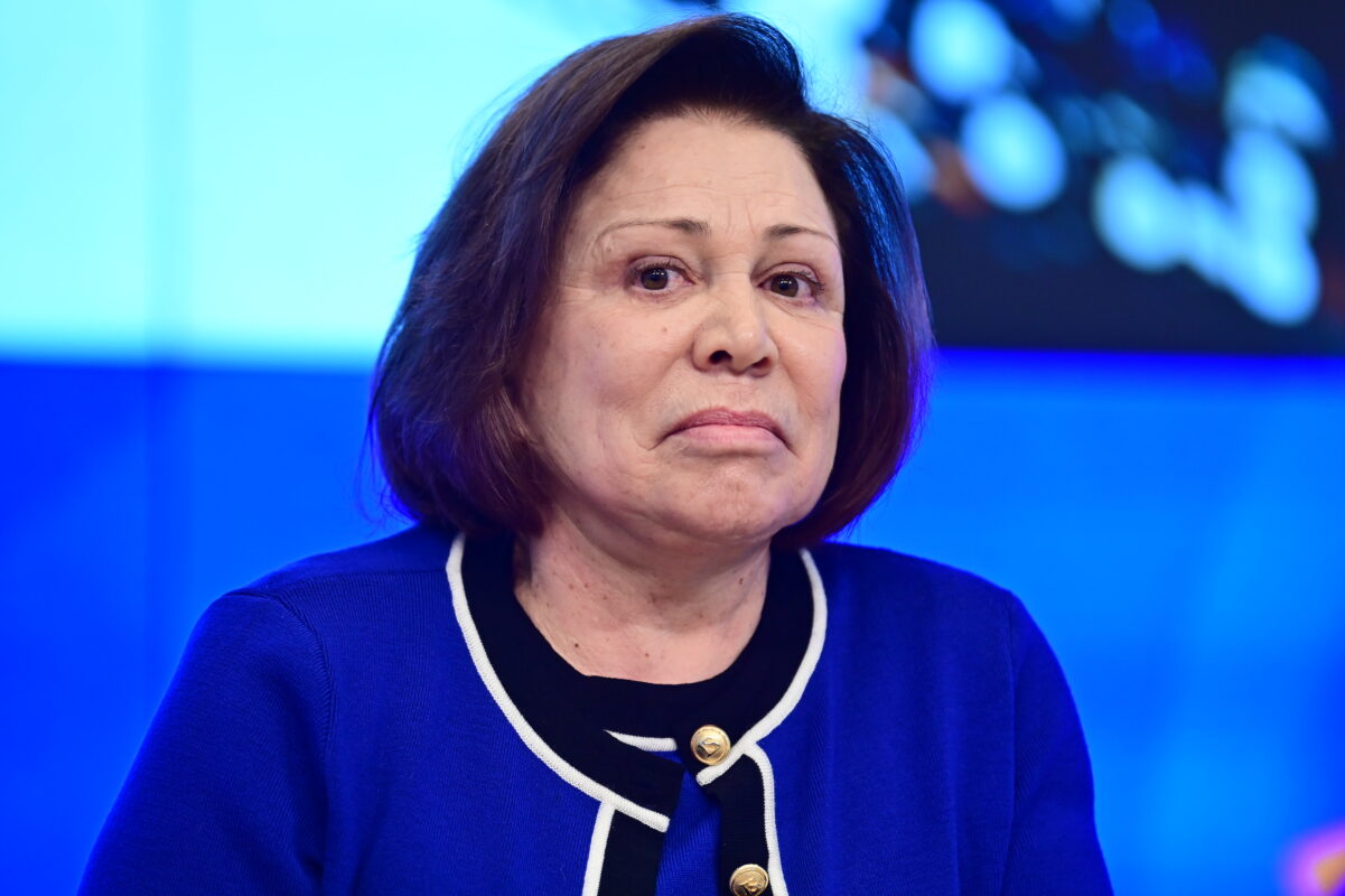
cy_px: 448
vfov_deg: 4.6
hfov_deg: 6.9
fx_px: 11205
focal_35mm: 300
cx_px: 672
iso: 2000
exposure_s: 1/250
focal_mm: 300
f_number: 4
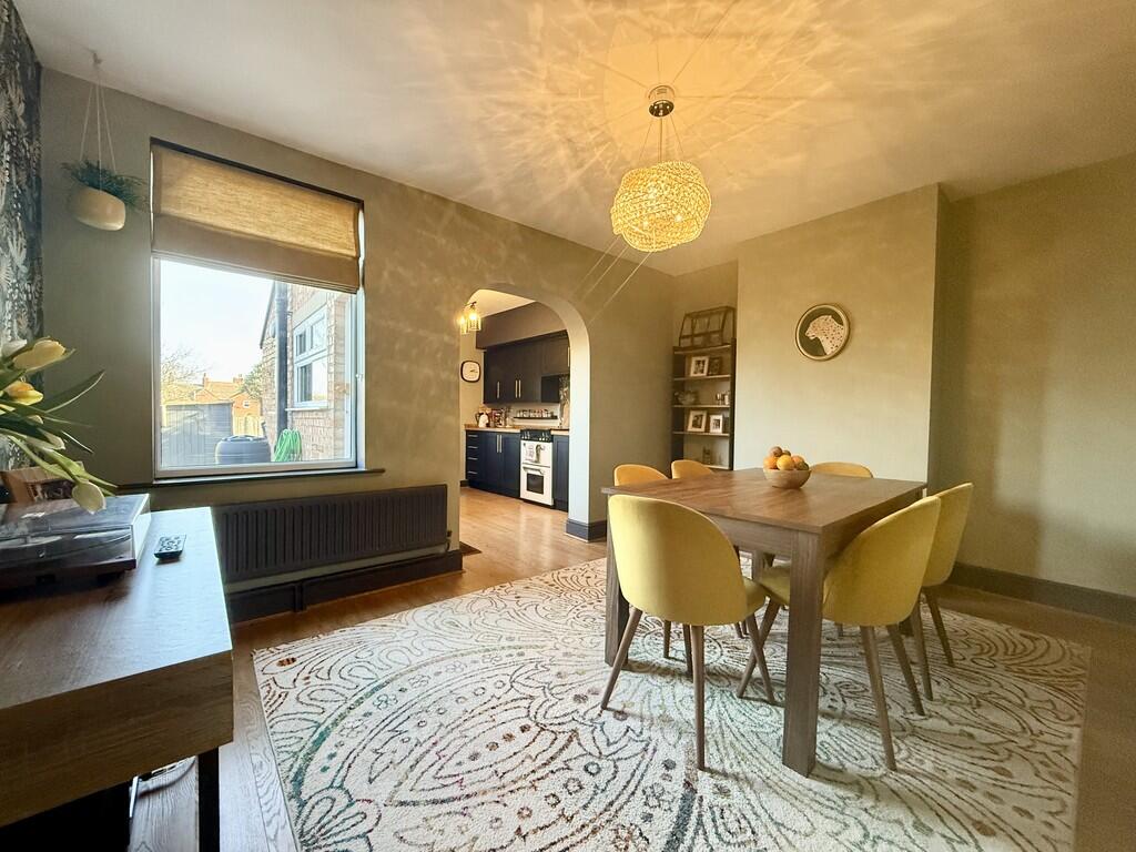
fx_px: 459
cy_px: 426
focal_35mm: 14
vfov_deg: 85.7
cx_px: 568
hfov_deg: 102.1
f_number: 2.2
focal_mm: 2.22
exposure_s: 1/100
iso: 500
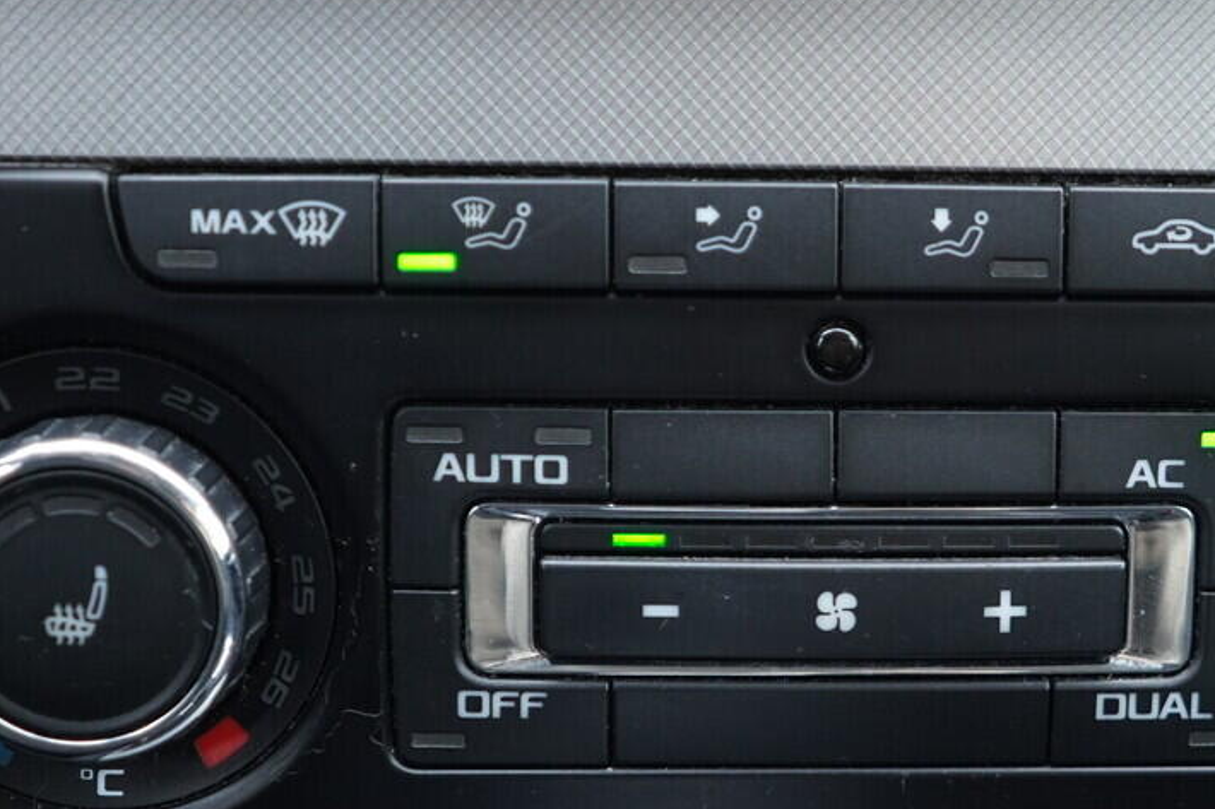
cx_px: 818
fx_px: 2463
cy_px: 510
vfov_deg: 18.6
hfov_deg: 27.5
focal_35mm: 73
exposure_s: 1/40
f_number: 2.8
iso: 500
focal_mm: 24
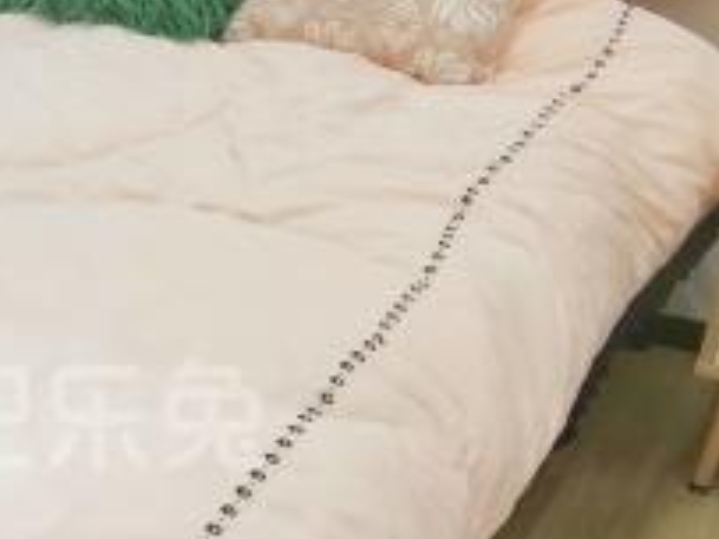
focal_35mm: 67
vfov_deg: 21.8
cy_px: 379
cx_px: -14
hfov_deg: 27.2
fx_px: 1391
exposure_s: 1/33.3
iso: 200
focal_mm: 2.2
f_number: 2.2
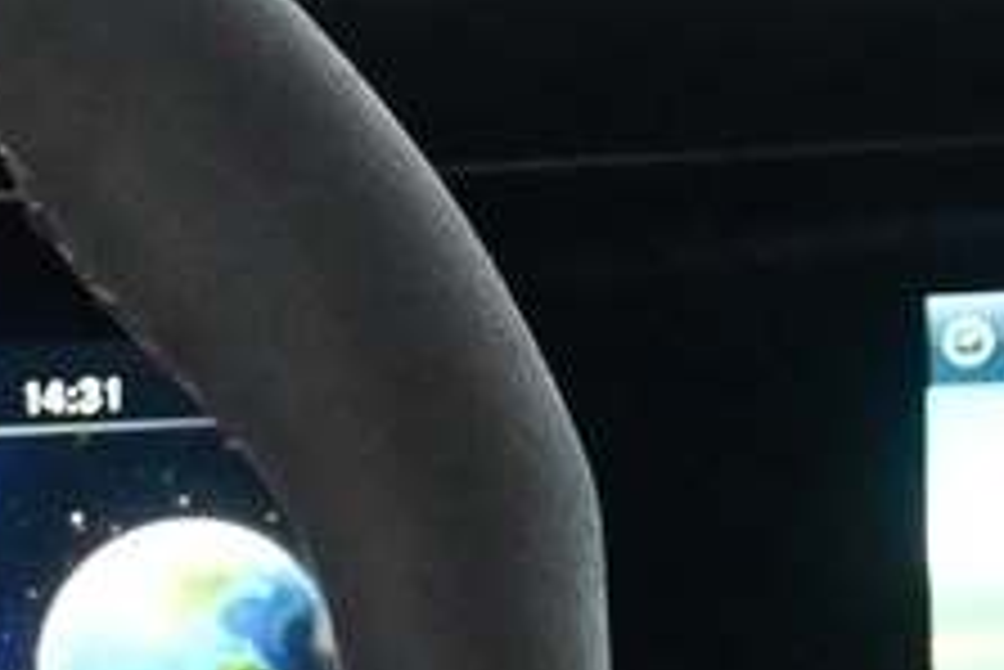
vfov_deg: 5.6
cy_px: 904
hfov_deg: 7.9
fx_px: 6850
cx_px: -1180
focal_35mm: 245
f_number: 4
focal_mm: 22.5
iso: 6400
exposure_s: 1/100
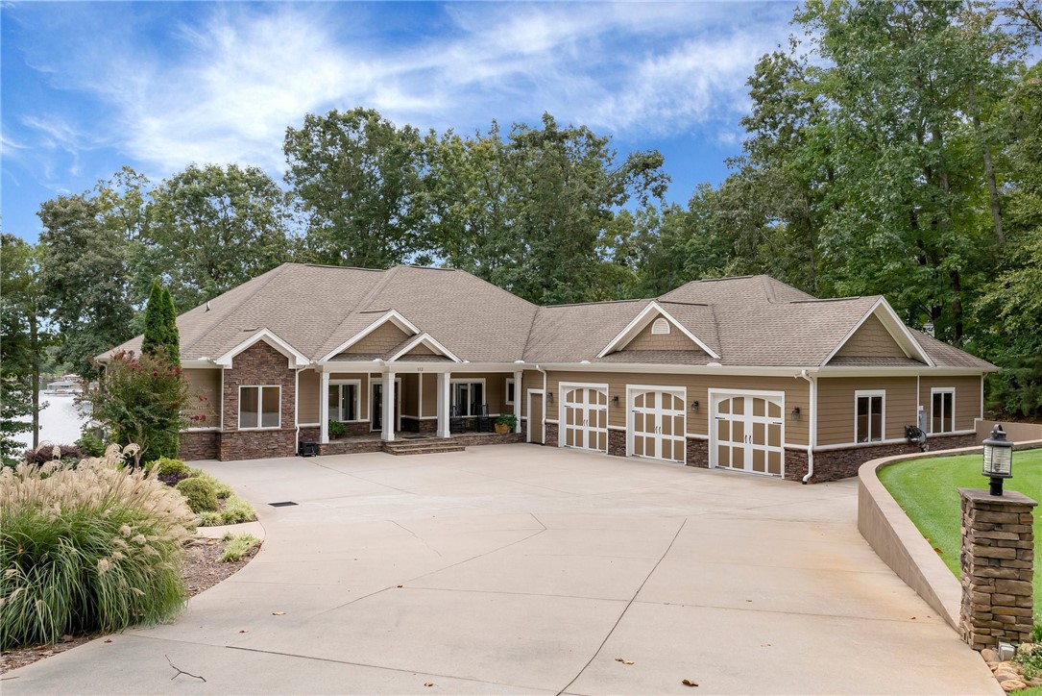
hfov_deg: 65.5
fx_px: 811
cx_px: 521
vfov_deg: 46.4
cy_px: 348
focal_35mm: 28
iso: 400
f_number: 8
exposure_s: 1/500
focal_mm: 28
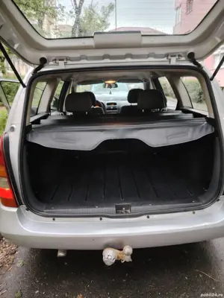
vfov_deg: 71.6
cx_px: 112
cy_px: 149
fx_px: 207
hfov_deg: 56.8
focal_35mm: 24
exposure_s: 1/100
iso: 2413
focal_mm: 5.25
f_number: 1.75
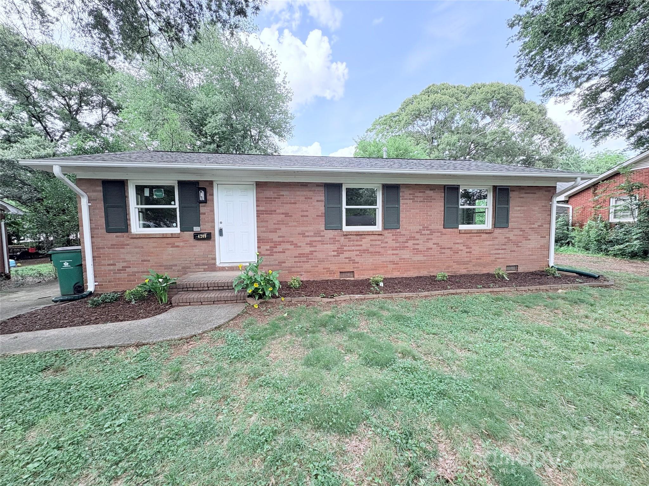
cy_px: 243
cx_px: 324
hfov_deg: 102.1
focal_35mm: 14
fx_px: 262
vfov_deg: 85.7
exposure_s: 1/131
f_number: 2.2
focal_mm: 2.22
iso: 80
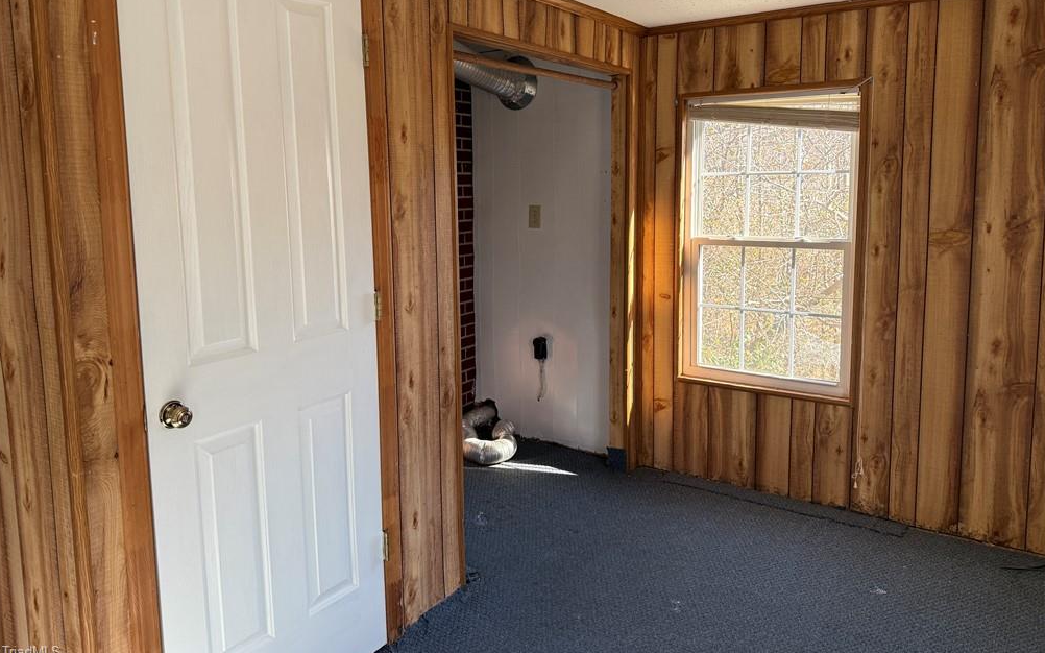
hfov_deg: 70.4
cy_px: 261
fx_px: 740
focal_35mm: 26
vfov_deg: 47.3
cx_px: 519
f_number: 1.78
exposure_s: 1/243
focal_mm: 6.76
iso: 125
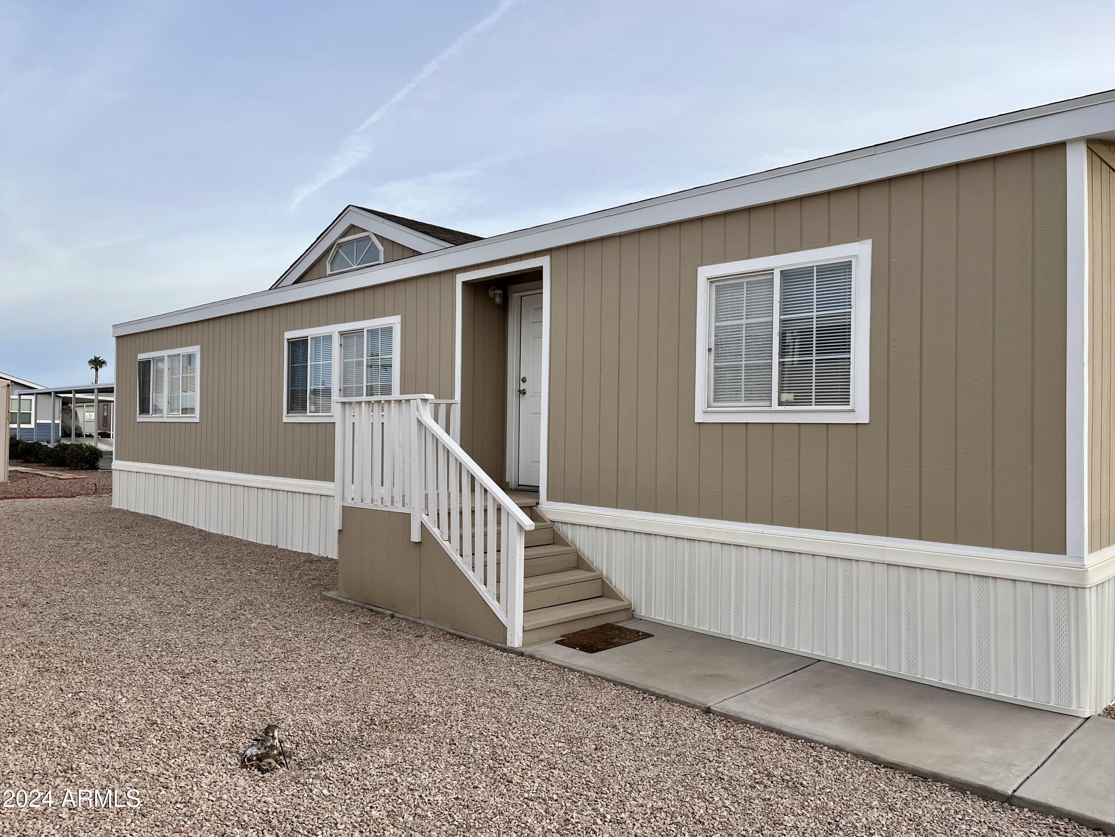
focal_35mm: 26
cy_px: 418
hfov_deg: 67.3
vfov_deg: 53.1
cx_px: 558
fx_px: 837
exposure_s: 1/1056
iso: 50
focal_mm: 5.1
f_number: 1.6
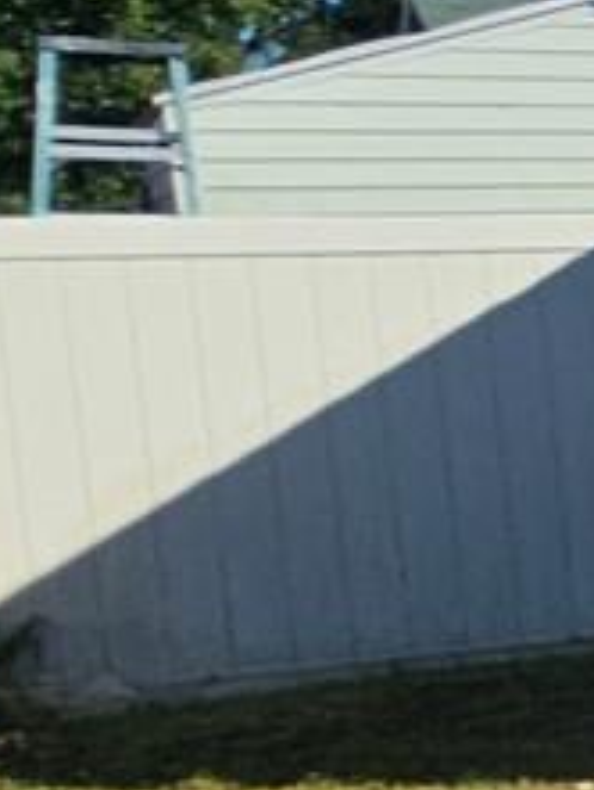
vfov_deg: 20.8
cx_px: 2702
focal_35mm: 94
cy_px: 458
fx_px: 2149
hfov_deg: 7.1
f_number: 2.2
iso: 50
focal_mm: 2.2
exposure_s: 1/2775
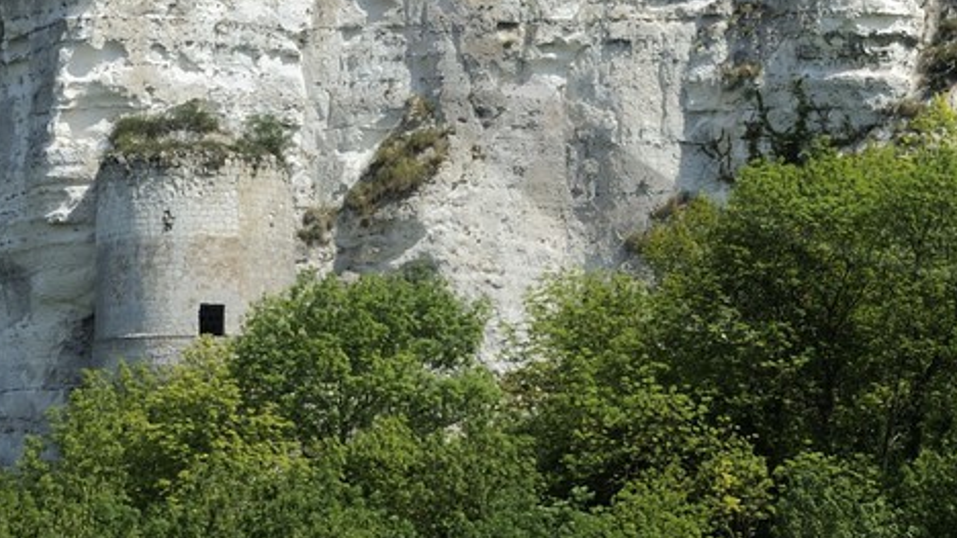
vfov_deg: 3.2
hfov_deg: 5.7
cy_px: -464
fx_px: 9539
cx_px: 1057
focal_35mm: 376
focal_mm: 105
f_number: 13
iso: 200
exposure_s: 1/160
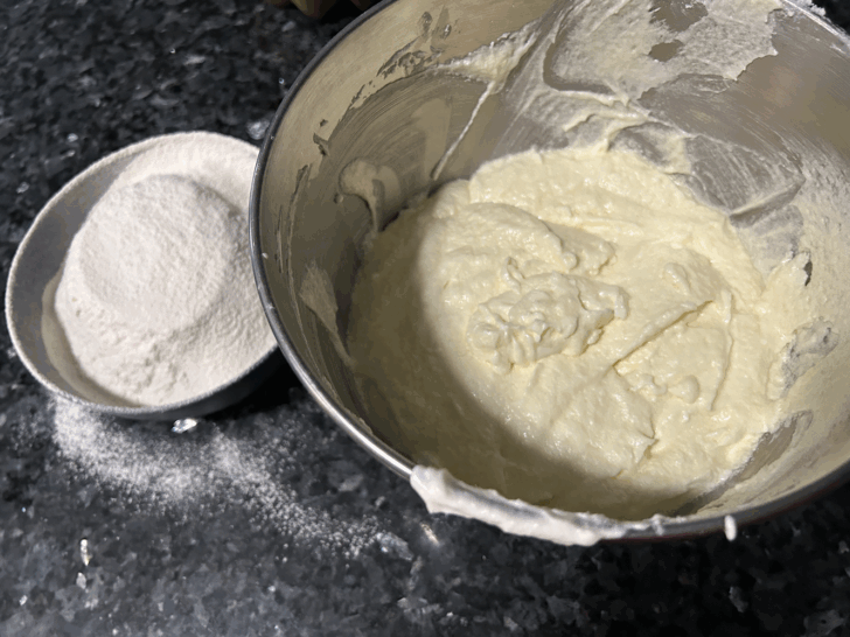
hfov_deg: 67.3
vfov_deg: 53.1
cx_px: 425
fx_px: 638
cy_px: 318
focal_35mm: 26
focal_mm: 5.7
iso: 320
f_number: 1.5
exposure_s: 1/60
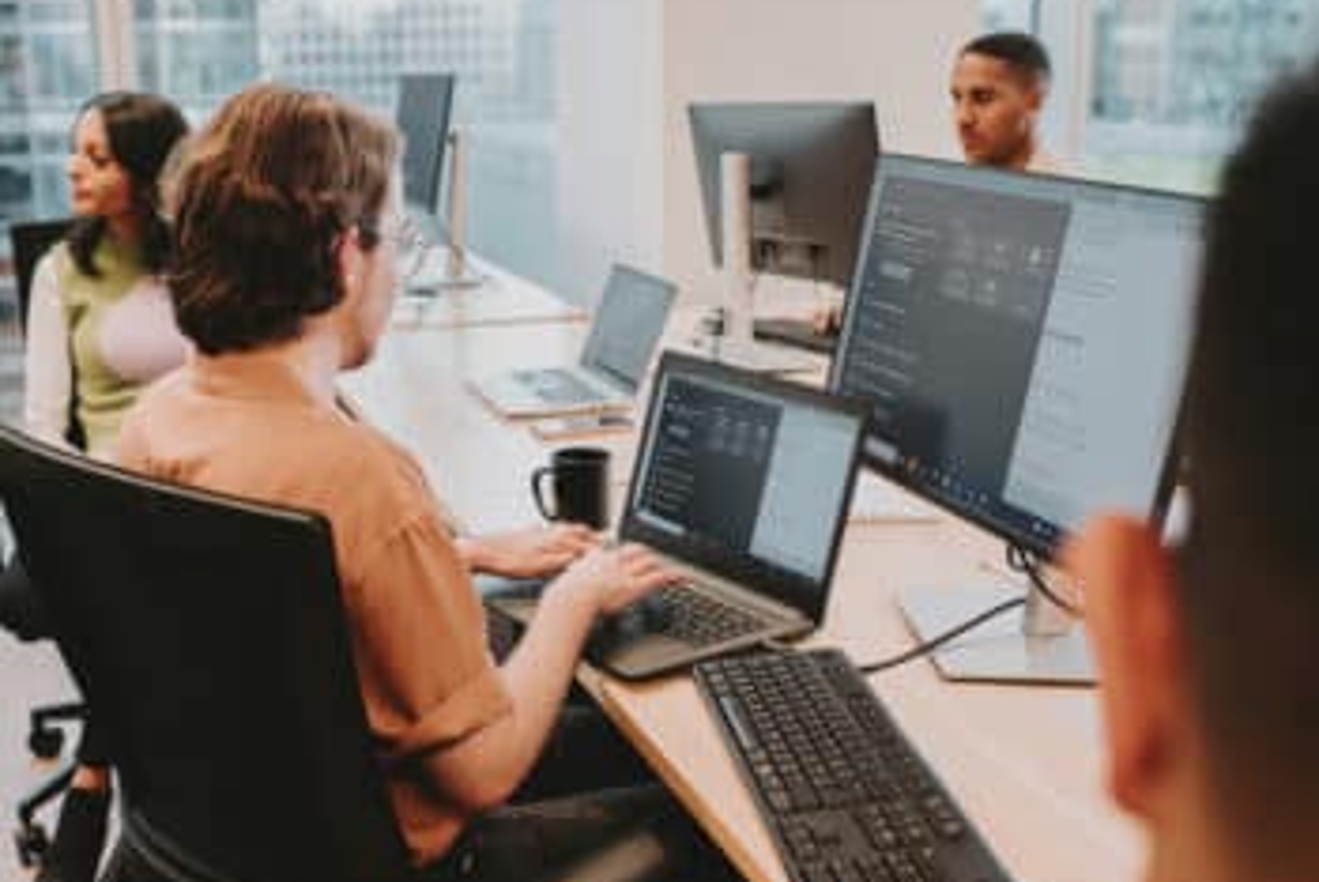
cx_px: 573
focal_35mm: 40
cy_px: 416
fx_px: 1467
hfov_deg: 48.3
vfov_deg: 33.5
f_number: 3.5
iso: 800
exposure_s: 1/125
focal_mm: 35
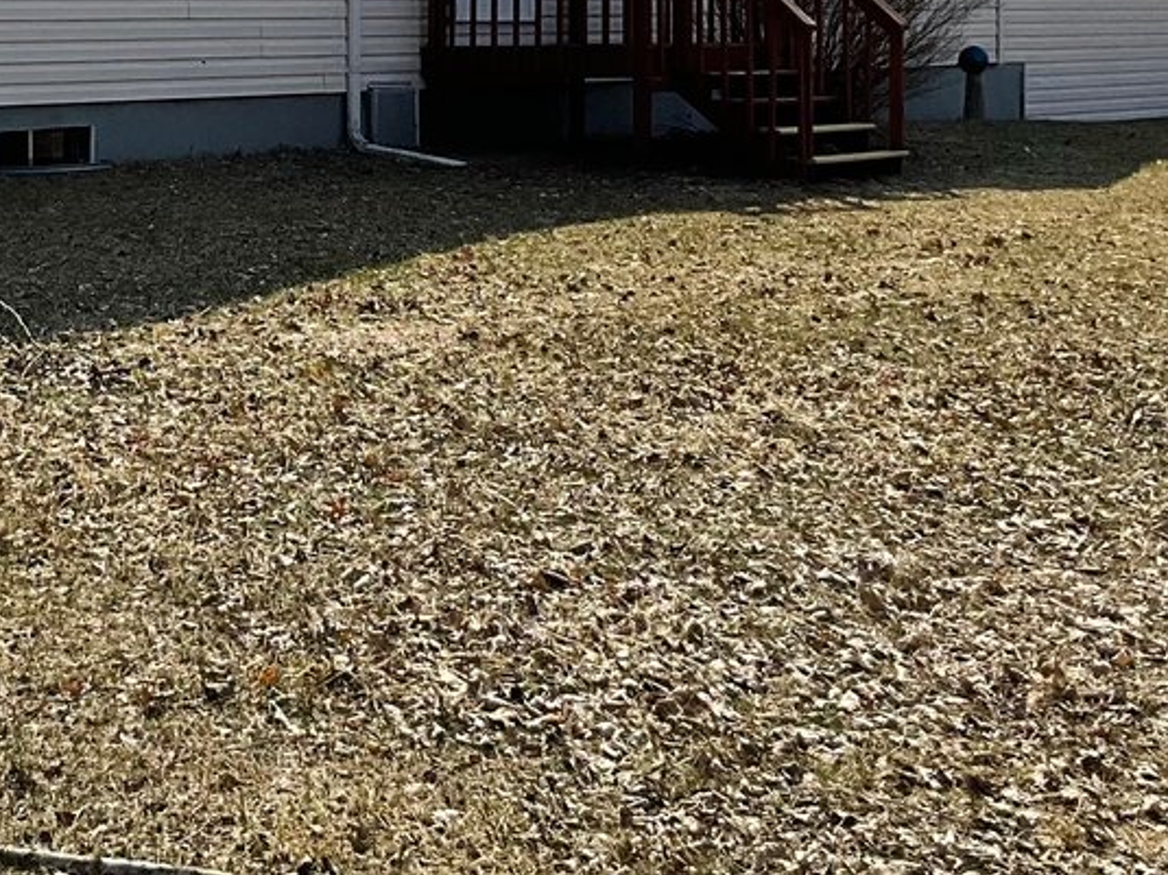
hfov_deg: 23.3
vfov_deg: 17.7
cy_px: 53
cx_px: 130
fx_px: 2766
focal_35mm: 82
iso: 25
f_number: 1.8
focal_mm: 3
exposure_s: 1/4405
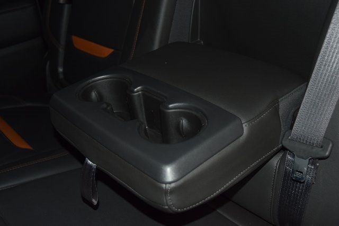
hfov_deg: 47.9
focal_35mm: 40
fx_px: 381
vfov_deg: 33.0
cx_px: 170
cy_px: 113
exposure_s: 1/125
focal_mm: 27
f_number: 3.8
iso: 800
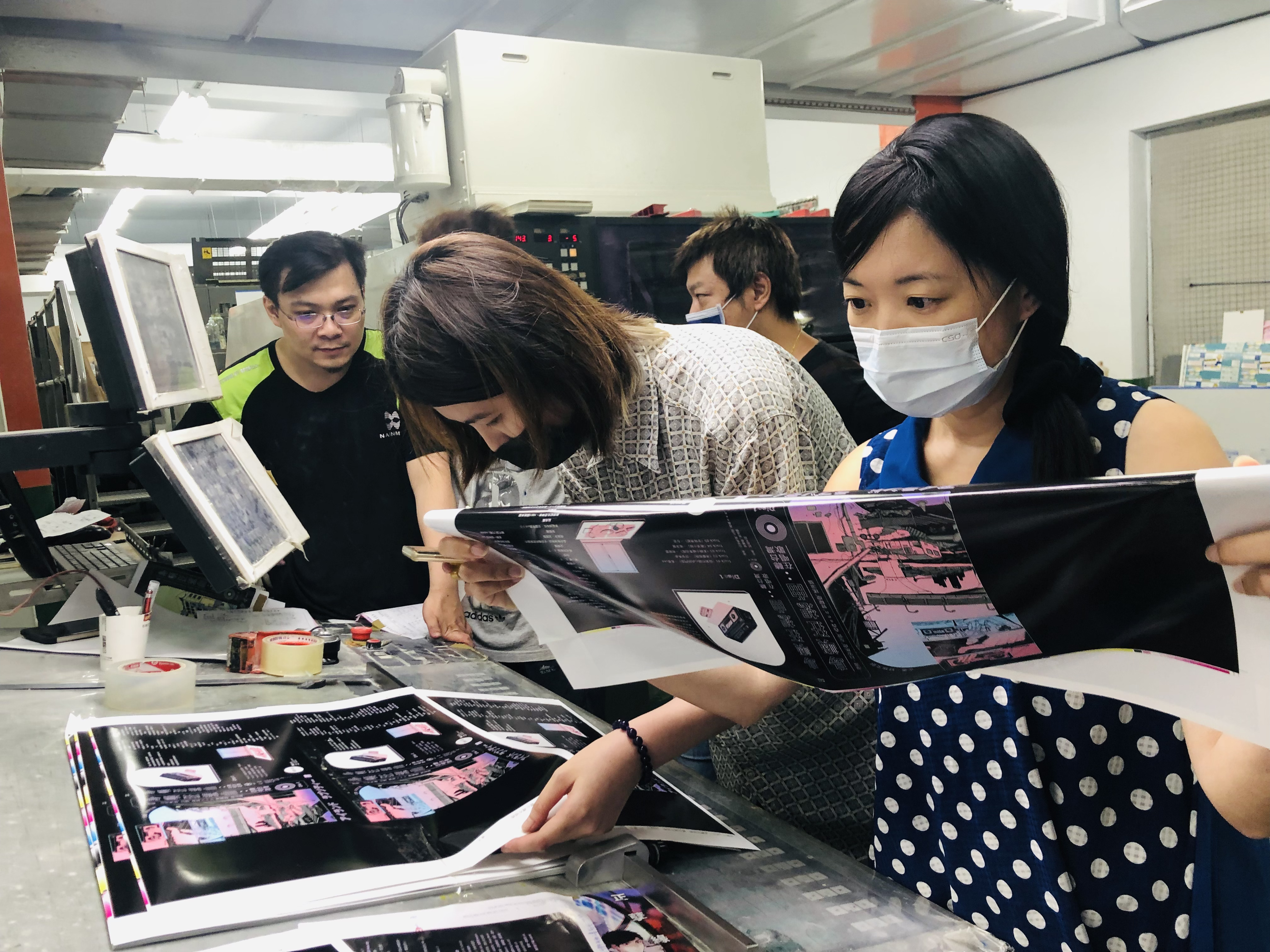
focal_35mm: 28
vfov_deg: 49.7
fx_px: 1027
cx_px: 635
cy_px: 476
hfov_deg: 63.4
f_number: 1.8
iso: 40
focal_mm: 3.99
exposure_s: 1/24
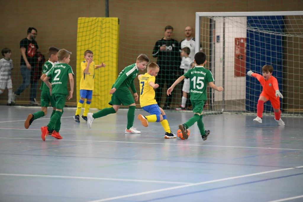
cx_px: 152
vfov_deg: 7.6
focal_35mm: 180
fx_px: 1514
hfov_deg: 11.4
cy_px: 101
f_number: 2.8
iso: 8000
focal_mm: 180
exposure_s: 1/1250
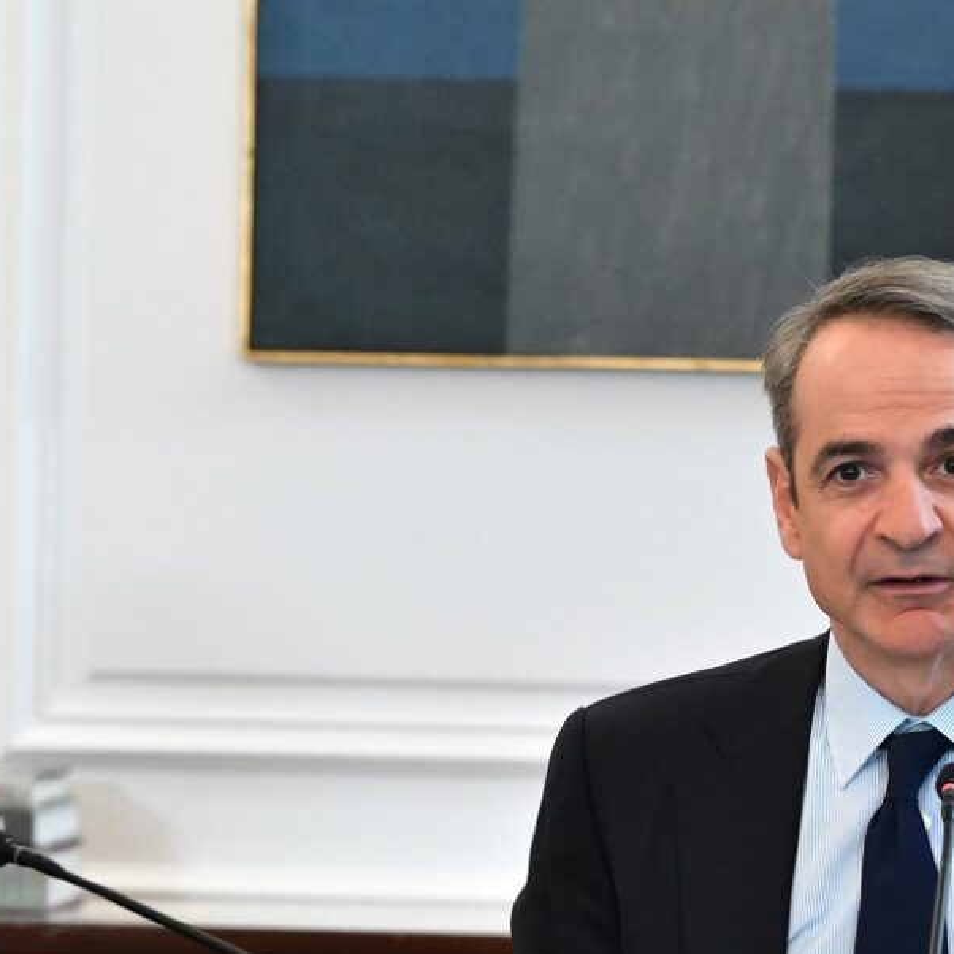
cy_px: 607
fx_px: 13844
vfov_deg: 3.9
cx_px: 881
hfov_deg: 3.9
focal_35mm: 444
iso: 8000
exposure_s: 1/500
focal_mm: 175
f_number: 4
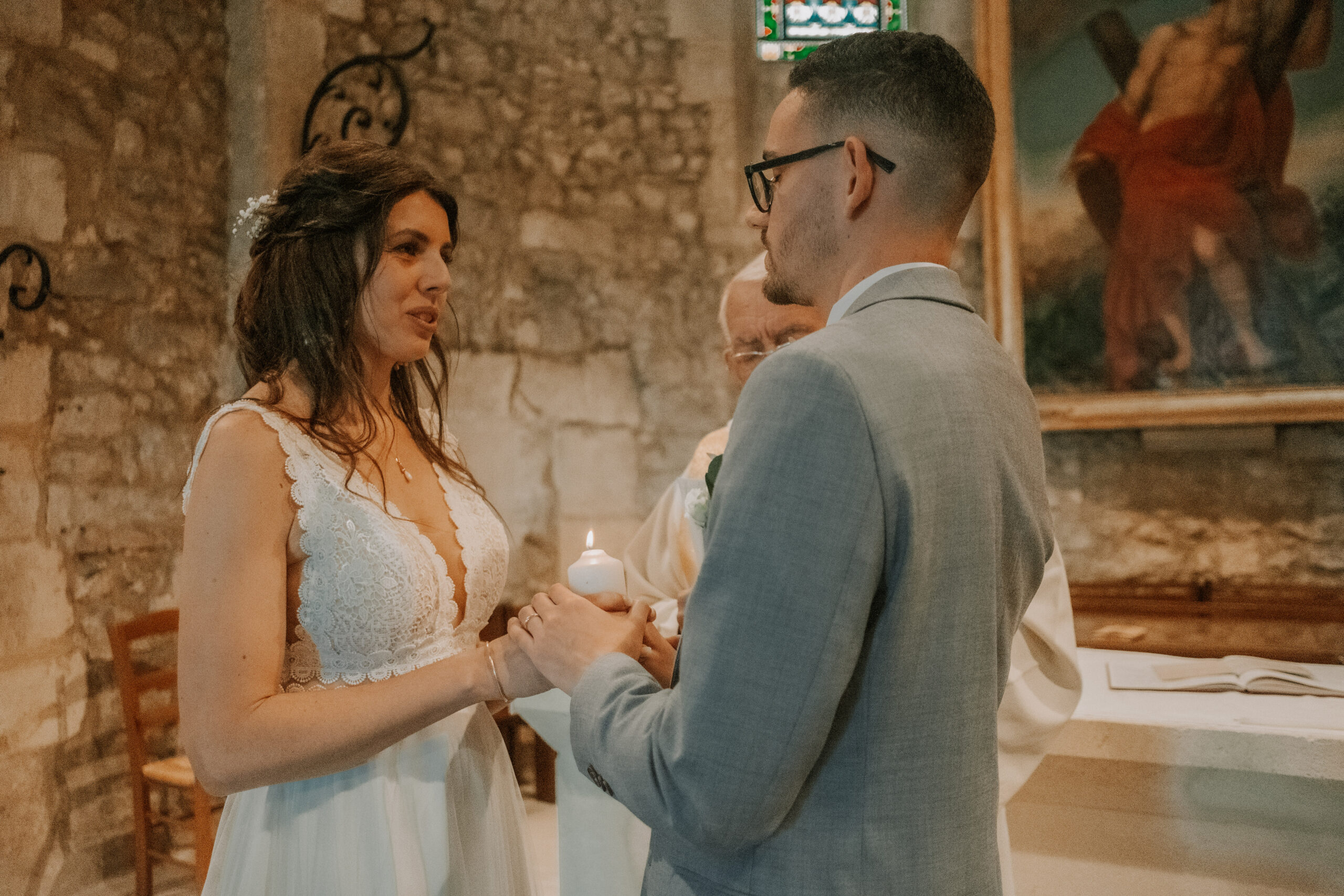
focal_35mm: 35
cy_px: 448
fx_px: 1307
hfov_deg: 54.4
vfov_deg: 37.9
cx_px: 672
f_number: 2
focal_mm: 23
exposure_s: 1/1000
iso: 6400
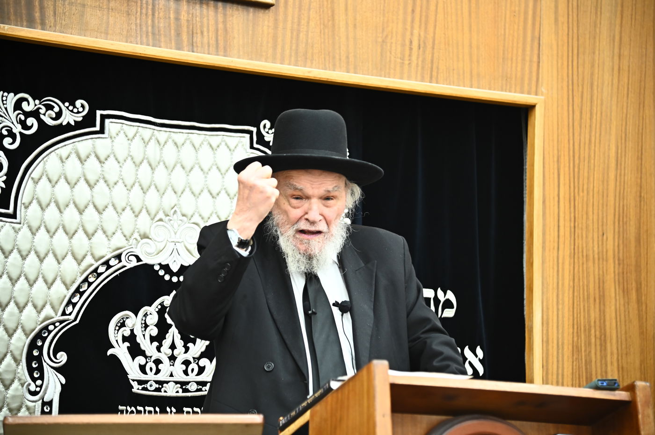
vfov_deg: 13.0
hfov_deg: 19.5
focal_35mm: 105
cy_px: 218
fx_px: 1909
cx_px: 328
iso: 2000
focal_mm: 105
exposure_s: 1/160
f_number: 4
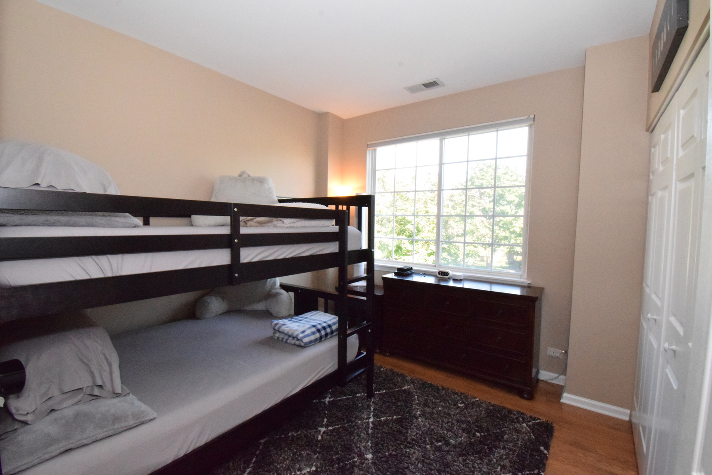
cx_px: 356
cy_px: 238
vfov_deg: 77.3
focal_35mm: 15
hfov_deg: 100.4
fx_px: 297
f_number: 18
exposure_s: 1/160
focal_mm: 10
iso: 12800
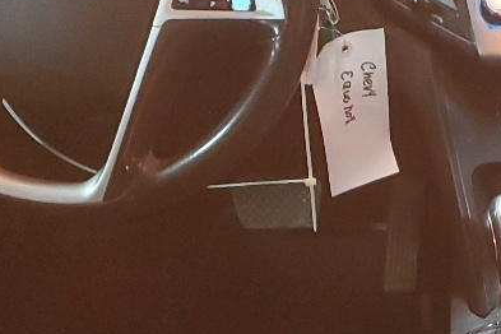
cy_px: 419
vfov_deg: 12.1
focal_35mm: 110
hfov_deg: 17.9
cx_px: 566
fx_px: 1531
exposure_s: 1/15
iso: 353
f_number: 1.5
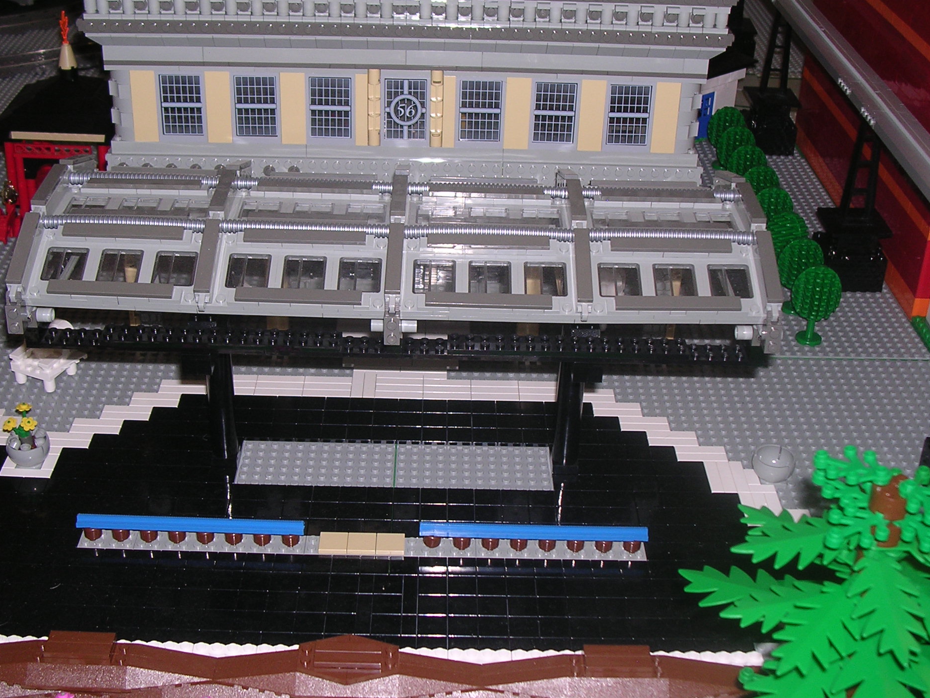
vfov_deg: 30.9
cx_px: 425
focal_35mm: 47
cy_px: 338
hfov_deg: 40.4
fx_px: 1263
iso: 100
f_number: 3
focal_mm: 6.6
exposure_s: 1/60.1
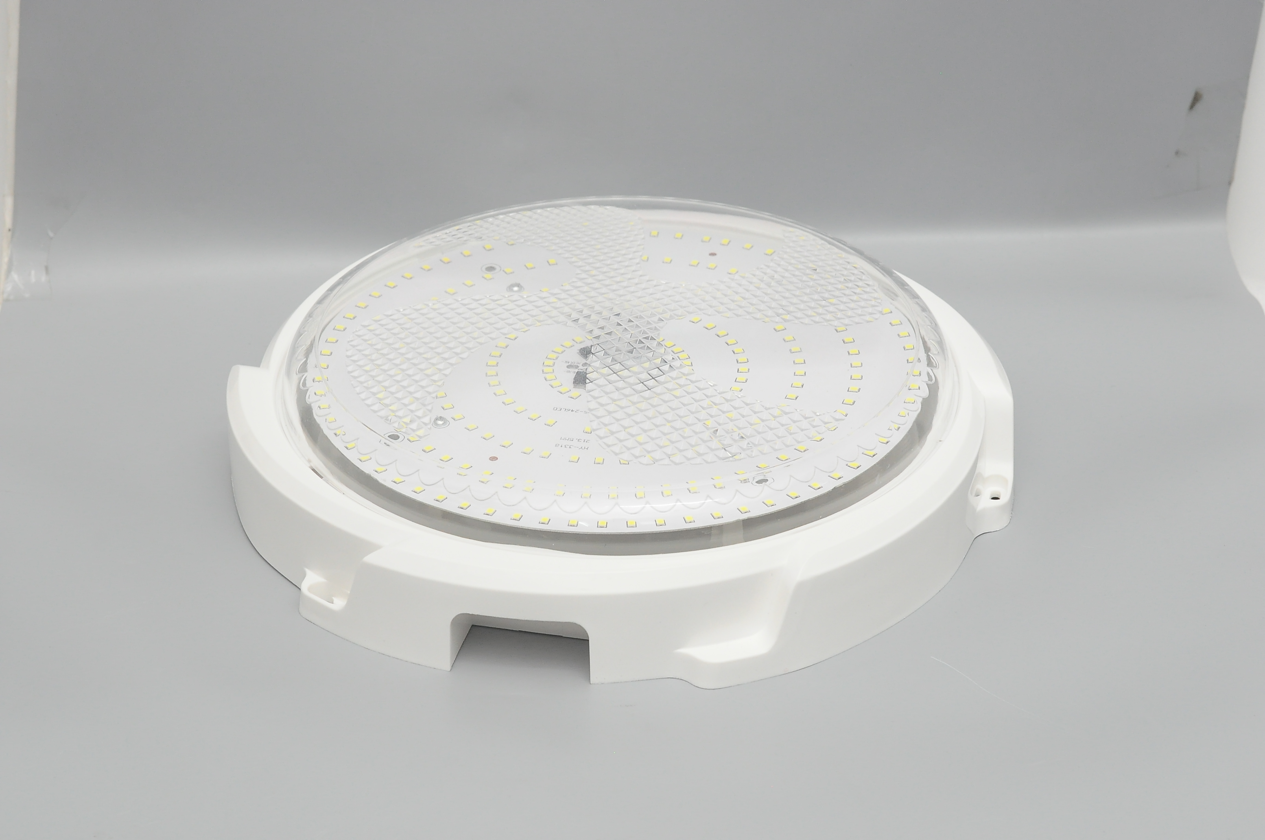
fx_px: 2632
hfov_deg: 27.0
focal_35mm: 75
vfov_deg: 18.1
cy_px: 420
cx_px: 632
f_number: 8
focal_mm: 50
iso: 1000
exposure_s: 1/100
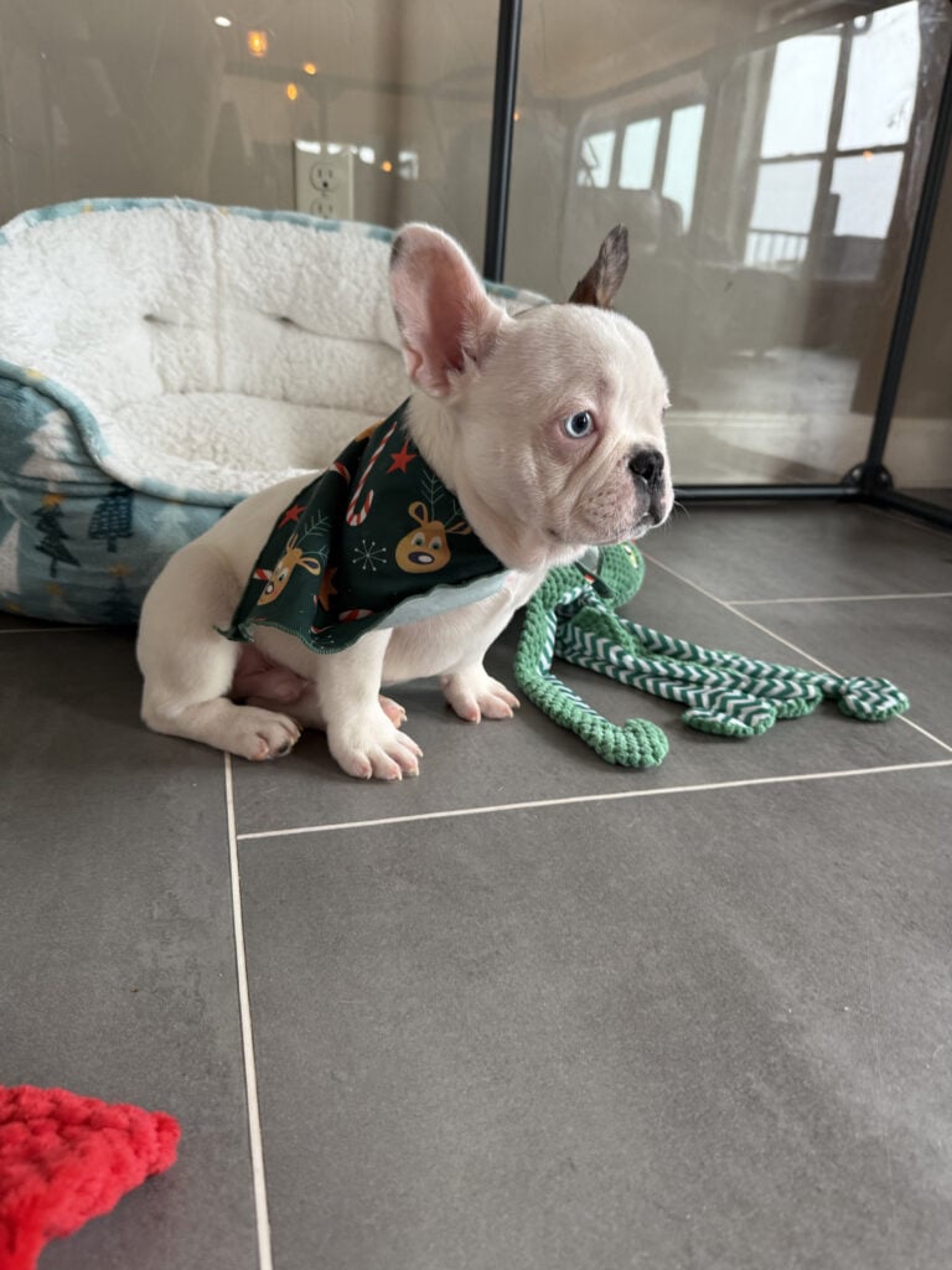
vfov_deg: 71.6
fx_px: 880
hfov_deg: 56.8
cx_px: 476
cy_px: 635
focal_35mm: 24
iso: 200
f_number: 1.78
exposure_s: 1/60
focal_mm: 6.76
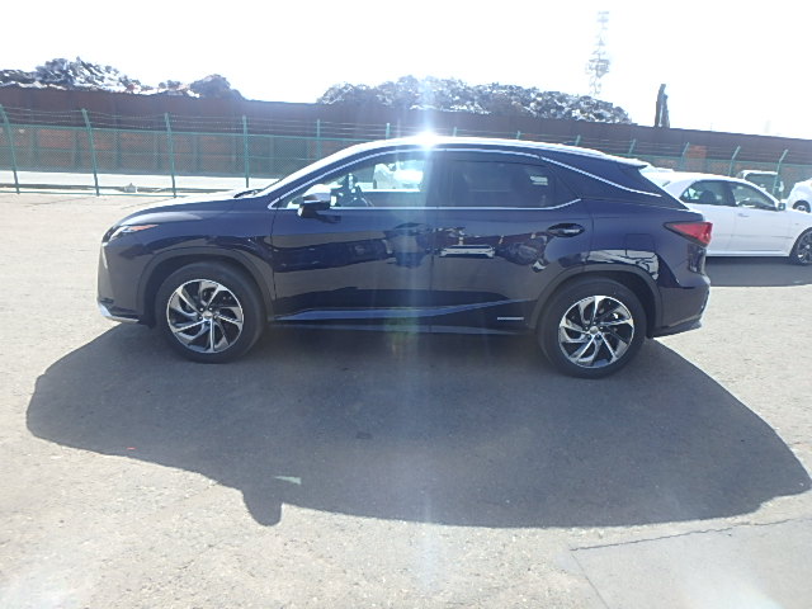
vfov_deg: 63.4
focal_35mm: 21
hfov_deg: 79.0
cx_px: 406
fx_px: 493
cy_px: 304
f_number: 3.5
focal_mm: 3.7
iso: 125
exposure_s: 1/320
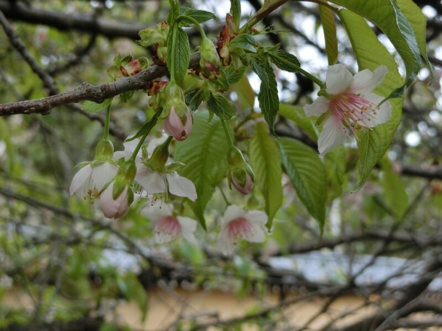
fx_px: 1187
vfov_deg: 15.9
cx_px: 221
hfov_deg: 21.1
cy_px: 166
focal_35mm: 93
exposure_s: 1/125
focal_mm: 16.5
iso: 160
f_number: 5.6
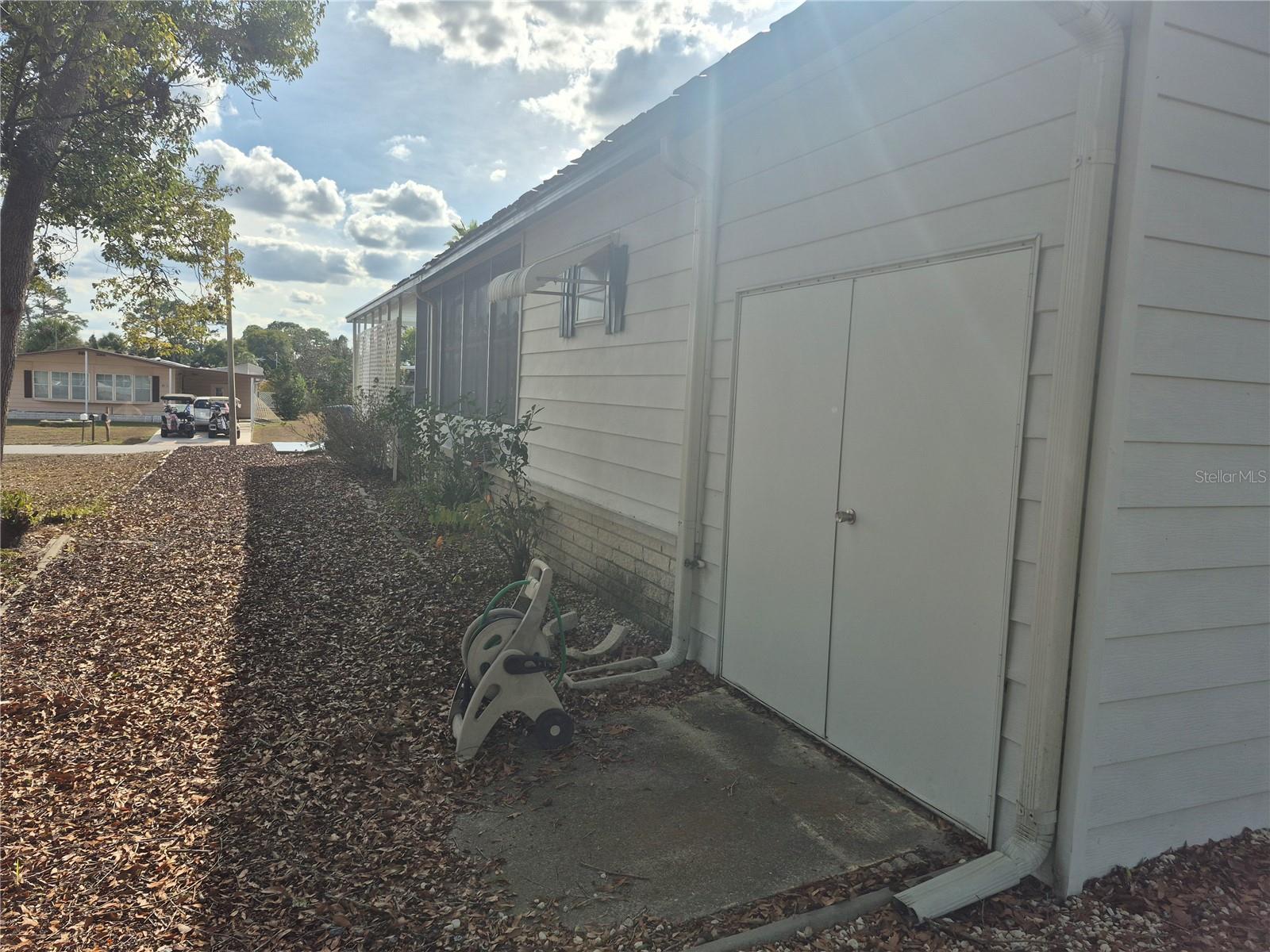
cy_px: 476
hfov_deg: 73.9
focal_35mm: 23
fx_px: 844
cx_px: 635
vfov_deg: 58.9
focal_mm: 5.4
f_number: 1.8
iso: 25
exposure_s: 1/2688
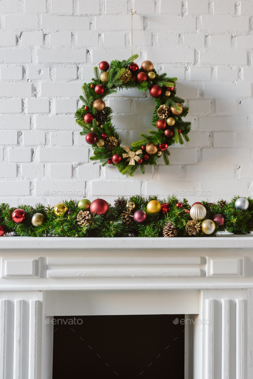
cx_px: 126
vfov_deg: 39.6
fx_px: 527
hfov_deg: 27.0
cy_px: 190
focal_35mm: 50
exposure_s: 1/10
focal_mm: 50
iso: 400
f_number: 5.6
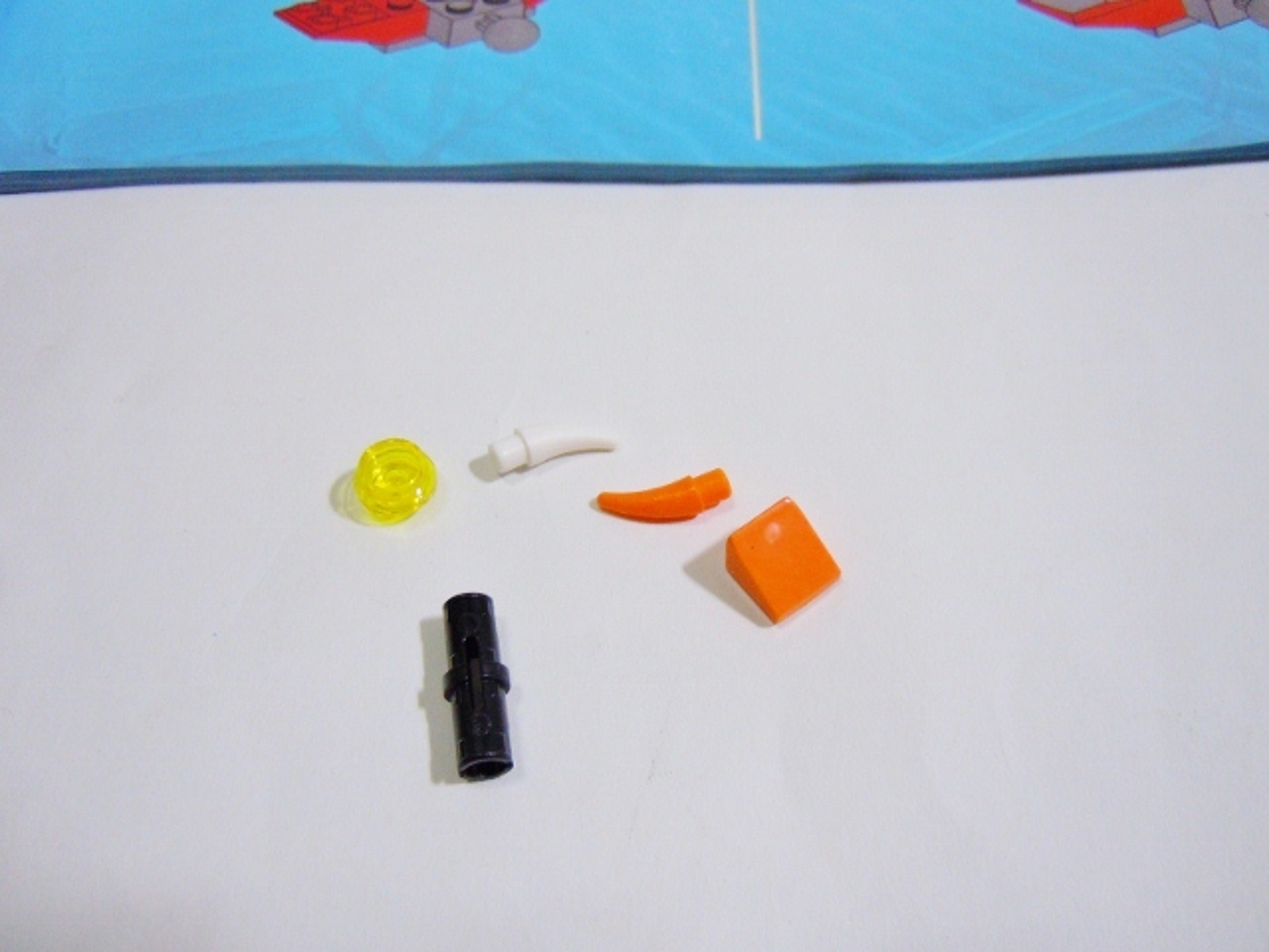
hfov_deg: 60.0
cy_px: 476
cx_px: 634
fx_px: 1100
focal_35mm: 30
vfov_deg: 46.8
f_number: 3.5
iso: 400
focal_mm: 5.4
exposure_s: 1/30
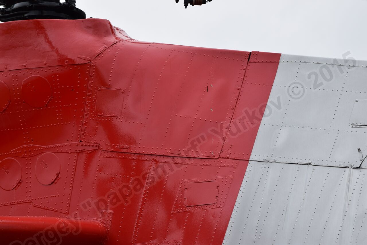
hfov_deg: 10.5
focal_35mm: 195
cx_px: 184
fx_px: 1989
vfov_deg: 7.1
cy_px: 122
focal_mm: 130
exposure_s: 1/200
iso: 100
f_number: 11
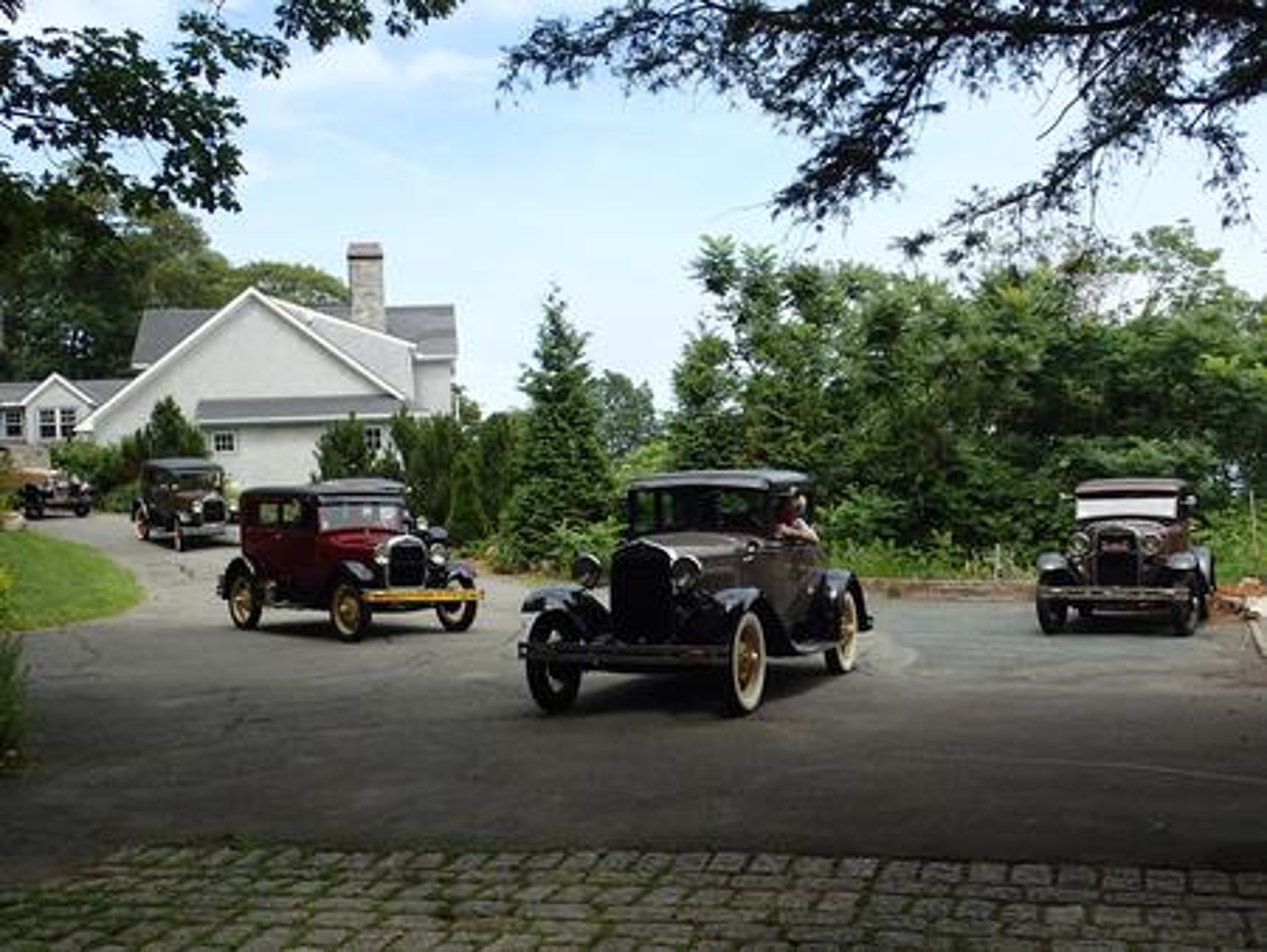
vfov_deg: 40.7
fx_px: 1282
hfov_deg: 52.6
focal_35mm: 35
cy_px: 476
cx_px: 634
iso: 100
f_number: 3.5
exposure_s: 1/640
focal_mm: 6.4
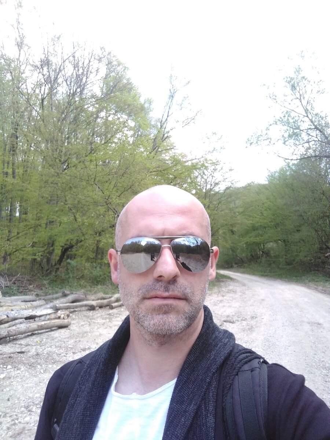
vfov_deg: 73.9
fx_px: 292
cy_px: 220
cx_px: 165
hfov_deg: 58.9
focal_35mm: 23
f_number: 2
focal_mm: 2.42
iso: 100
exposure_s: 1/164
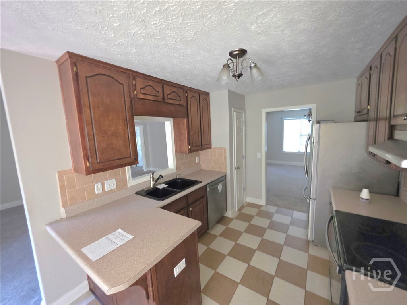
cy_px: 152
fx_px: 153
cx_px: 204
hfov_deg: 106.2
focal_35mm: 13
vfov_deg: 89.9
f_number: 1.9
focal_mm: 2.2
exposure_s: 1/40
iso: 250
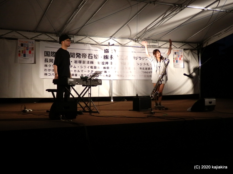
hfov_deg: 42.1
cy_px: 87
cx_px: 116
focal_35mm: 45
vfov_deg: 32.2
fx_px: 303
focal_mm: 8
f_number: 3.8
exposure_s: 1/160
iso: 400
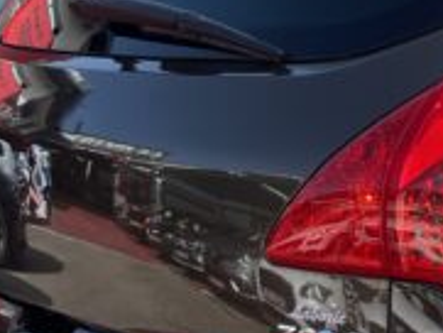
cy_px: 272
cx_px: 776
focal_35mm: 115
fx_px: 1473
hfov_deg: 15.0
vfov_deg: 12.8
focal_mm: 5.1
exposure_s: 1/1517
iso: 50
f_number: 1.6
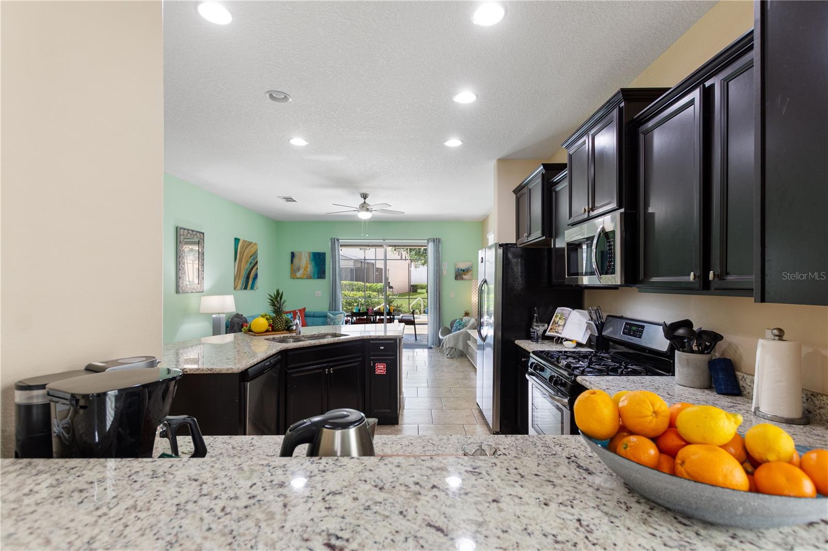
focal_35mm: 15
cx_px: 414
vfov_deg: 77.3
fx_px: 345
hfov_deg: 100.4
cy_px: 276
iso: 400
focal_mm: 10
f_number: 4.5
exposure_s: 1/200
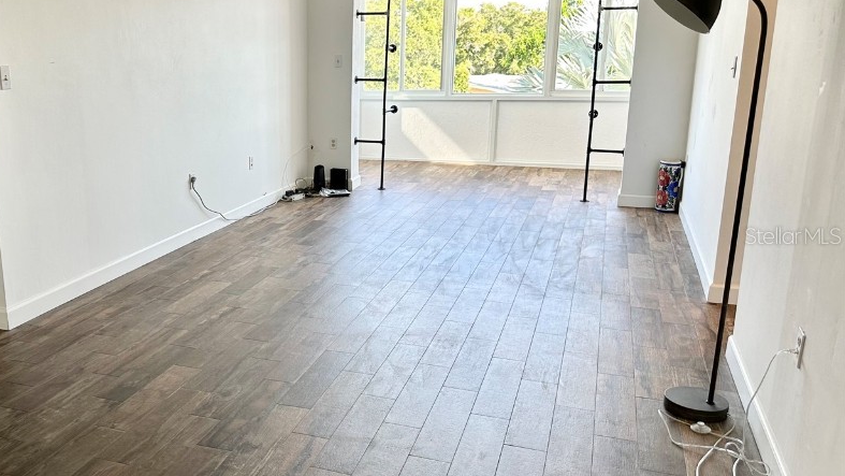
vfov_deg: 34.7
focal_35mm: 34
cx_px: 296
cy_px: 235
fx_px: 762
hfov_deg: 57.0
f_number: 1.78
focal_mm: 6.86
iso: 80
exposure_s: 1/120
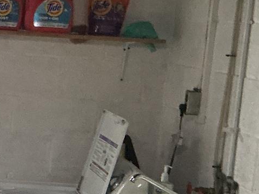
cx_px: -207
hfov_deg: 14.1
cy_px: 119
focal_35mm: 124
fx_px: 928
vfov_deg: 11.9
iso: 200
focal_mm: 3
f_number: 1.8
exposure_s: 1/60
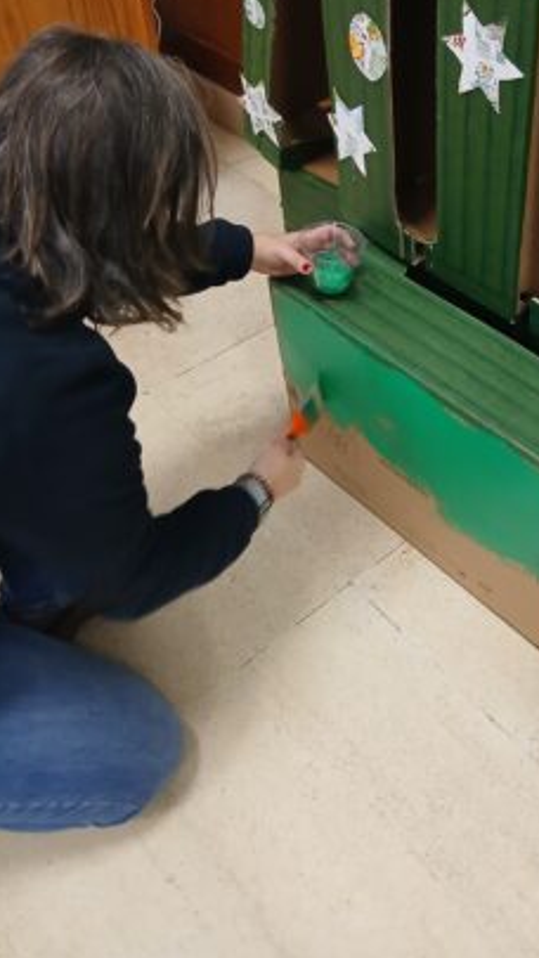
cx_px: 434
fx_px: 889
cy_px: 386
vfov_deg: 56.2
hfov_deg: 32.8
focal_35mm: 35
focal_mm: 3.98
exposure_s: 1/25
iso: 400
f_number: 1.8
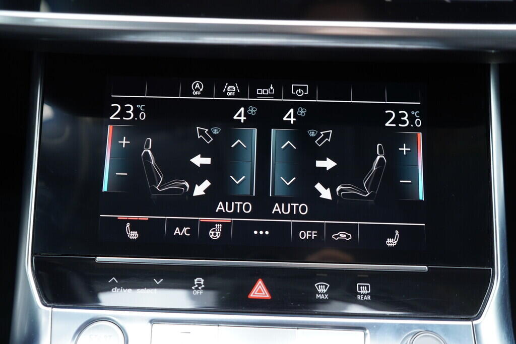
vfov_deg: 36.9
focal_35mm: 36
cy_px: 172
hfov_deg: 53.1
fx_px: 516
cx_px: 258
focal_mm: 24
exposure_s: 1/40
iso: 400
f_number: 2.8
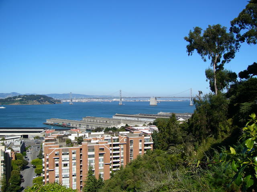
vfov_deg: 40.7
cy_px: 96
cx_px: 128
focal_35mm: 35
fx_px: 260
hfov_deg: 52.6
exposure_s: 1/200
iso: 50
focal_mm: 5.8
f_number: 8
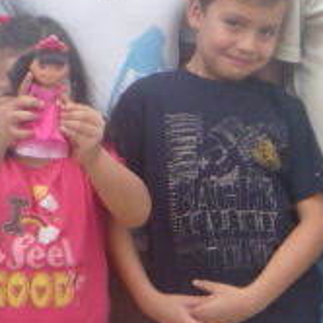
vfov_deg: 13.6
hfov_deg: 13.6
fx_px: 1330
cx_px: 329
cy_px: -14
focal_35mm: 126
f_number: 4
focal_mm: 5.2
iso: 100
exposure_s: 1/160
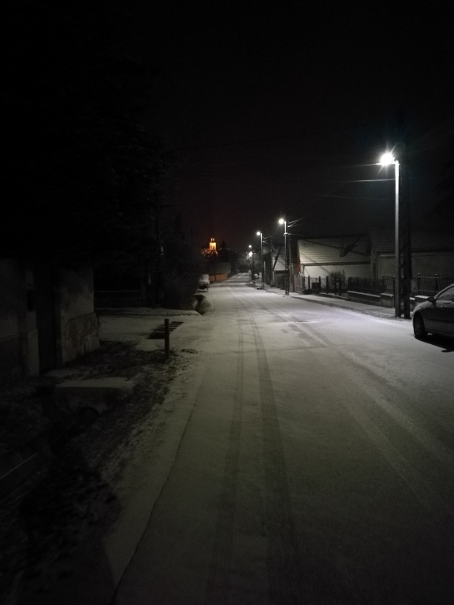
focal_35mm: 27
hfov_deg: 51.4
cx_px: 227
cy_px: 302
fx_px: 472
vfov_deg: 65.3
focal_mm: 4.5
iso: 3200
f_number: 2.2
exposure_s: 1/17.1
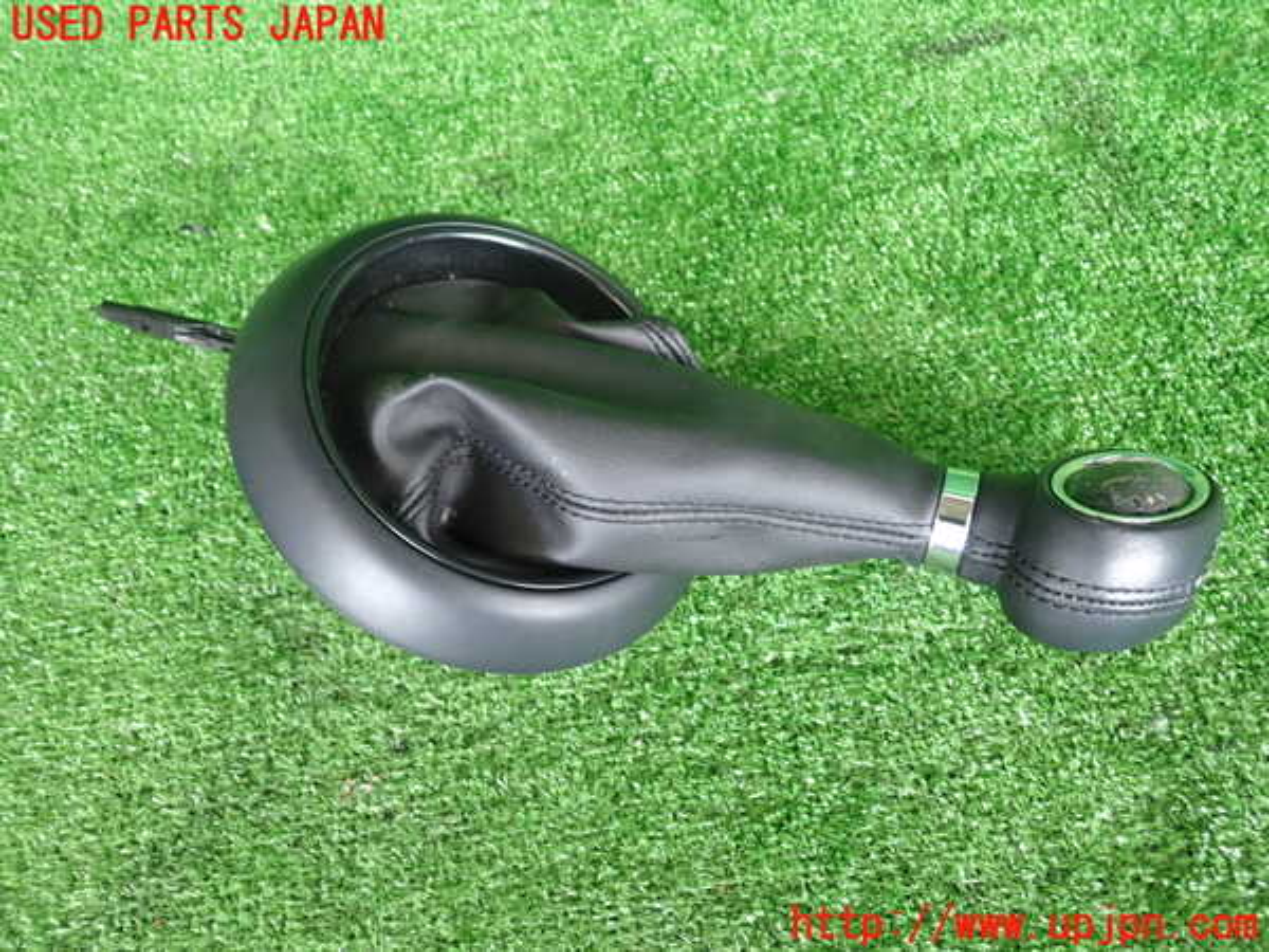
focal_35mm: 28
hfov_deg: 63.4
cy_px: 476
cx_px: 634
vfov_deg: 49.7
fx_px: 1026
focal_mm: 5.05
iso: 200
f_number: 2.2
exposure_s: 1/60
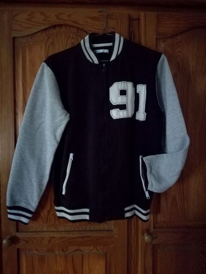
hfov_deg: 51.4
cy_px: 137
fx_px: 214
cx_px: 103
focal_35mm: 27
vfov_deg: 65.3
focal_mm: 3.79
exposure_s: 1/12.5
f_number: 2
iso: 2500
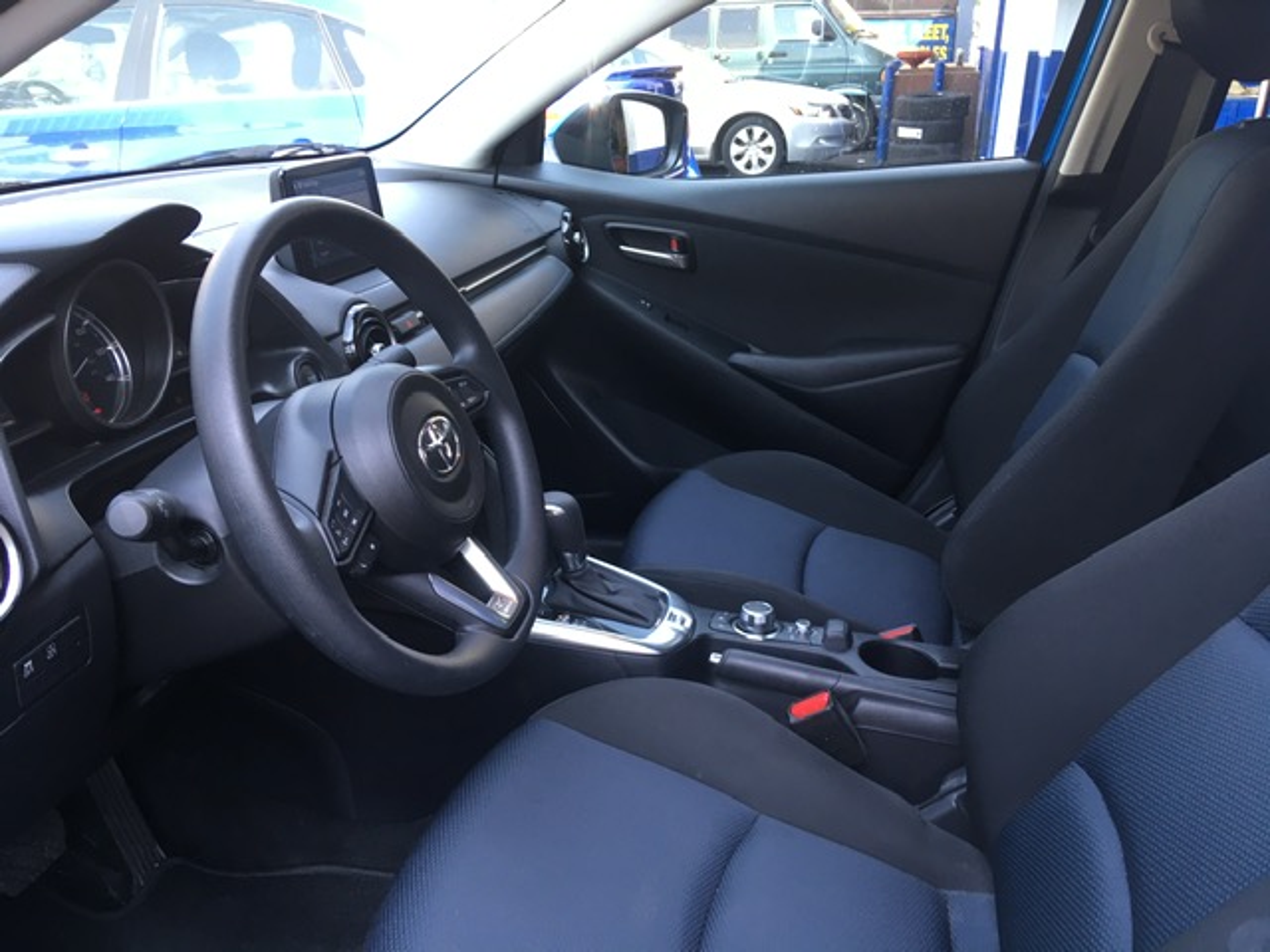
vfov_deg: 48.2
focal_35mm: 29
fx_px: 1064
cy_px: 476
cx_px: 635
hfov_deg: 61.7
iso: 25
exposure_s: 1/40
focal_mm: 4.15
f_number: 2.2
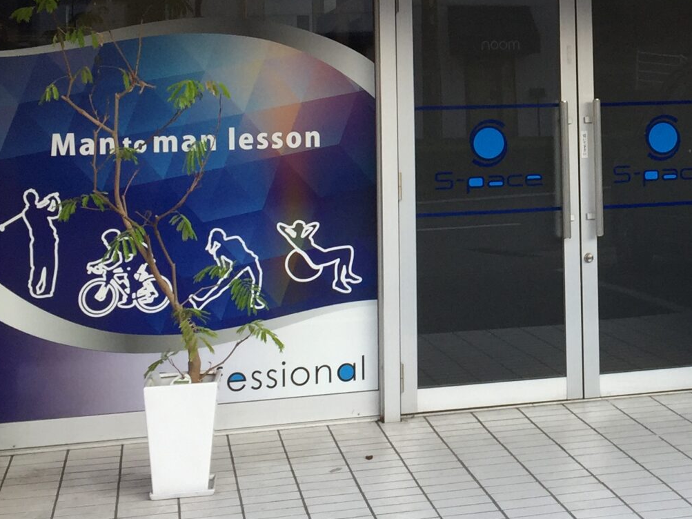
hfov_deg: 25.5
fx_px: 1479
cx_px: 633
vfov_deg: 19.5
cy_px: 48
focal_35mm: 74
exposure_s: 1/260
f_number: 2.2
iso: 32
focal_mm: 4.15
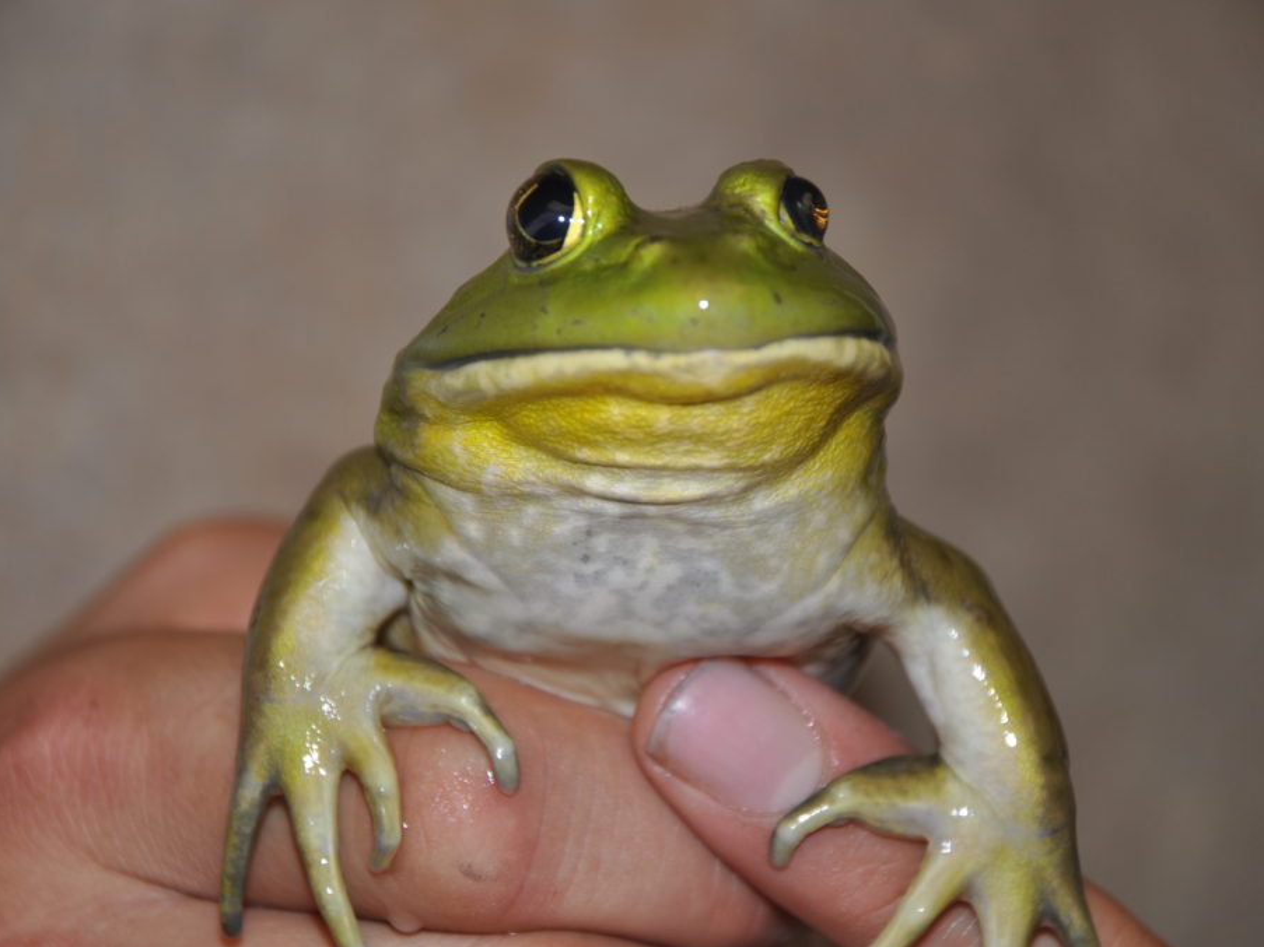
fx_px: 6263
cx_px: 665
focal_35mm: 172
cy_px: 474
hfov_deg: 11.5
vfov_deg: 8.7
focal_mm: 105
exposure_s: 1/125
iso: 200
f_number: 5.6
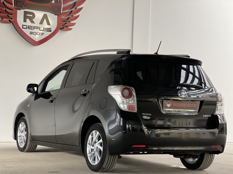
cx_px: 116
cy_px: 87
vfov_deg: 19.1
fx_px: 518
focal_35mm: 77
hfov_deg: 25.3
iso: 320
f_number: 2.8
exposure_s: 1/40
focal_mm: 9
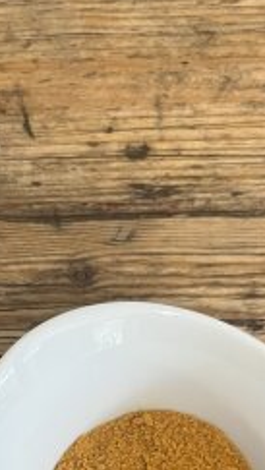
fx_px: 873
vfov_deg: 27.9
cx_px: -6
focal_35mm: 70
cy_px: 497
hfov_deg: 16.9
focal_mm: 5.1
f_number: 1.6
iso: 160
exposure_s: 1/50
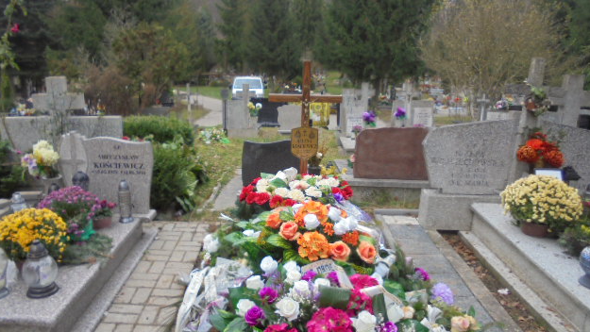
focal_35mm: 29
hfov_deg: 66.0
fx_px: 454
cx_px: 293
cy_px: 166
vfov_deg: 40.2
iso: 100
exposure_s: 1/80
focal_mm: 4.6
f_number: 3.5
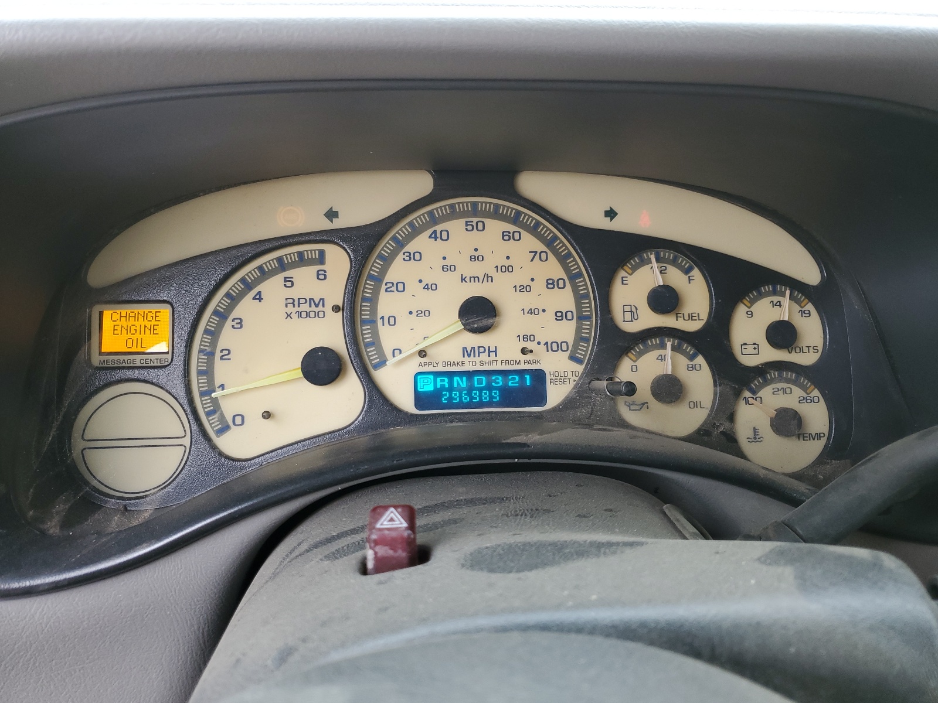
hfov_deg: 67.3
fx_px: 705
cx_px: 469
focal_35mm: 26
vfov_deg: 53.1
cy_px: 352
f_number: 1.5
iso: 57
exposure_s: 1/60.2
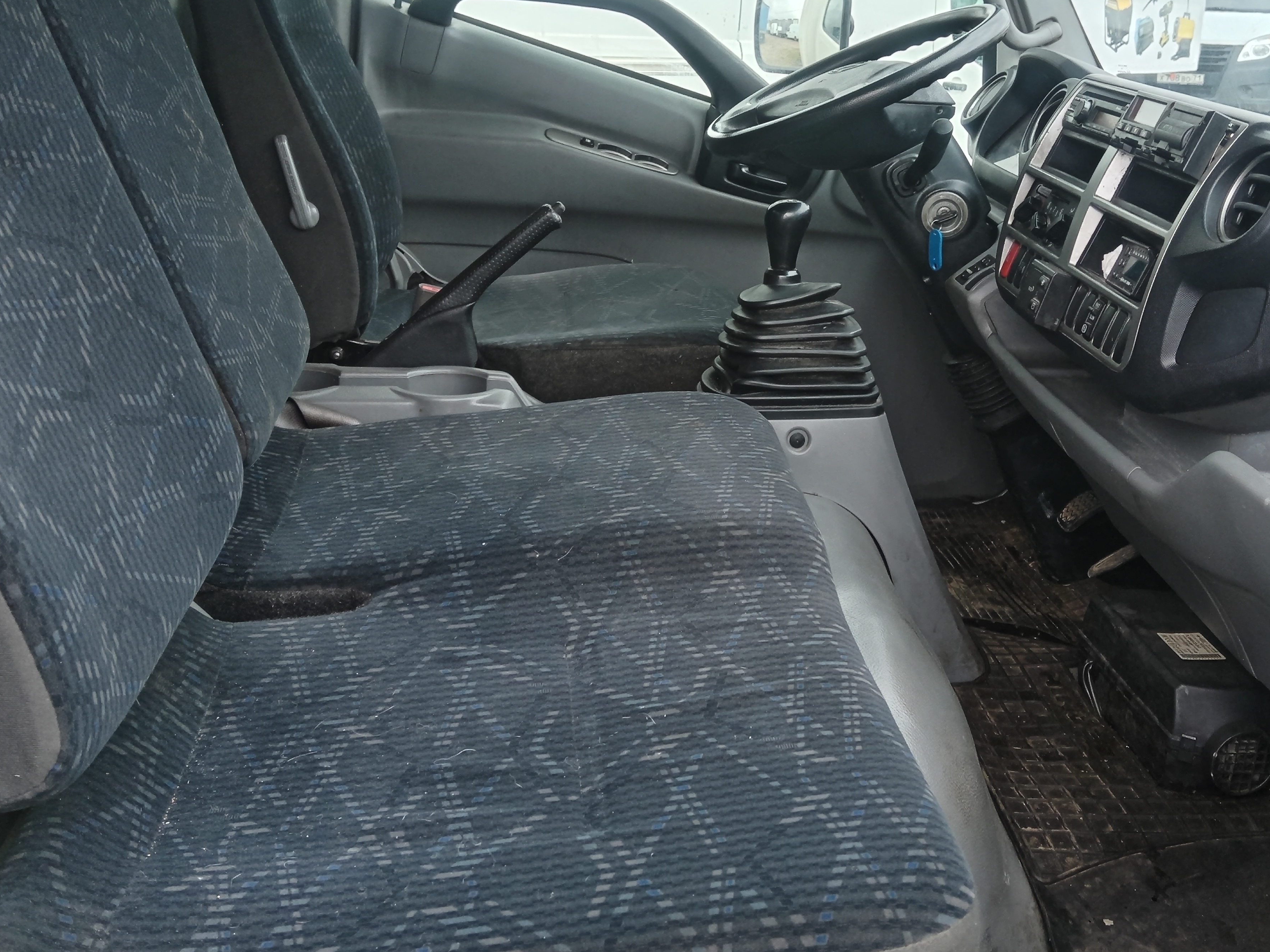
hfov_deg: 42.7
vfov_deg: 32.7
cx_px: 763
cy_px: 366
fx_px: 1614
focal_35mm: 44
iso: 106
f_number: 1.9
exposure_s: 1/100
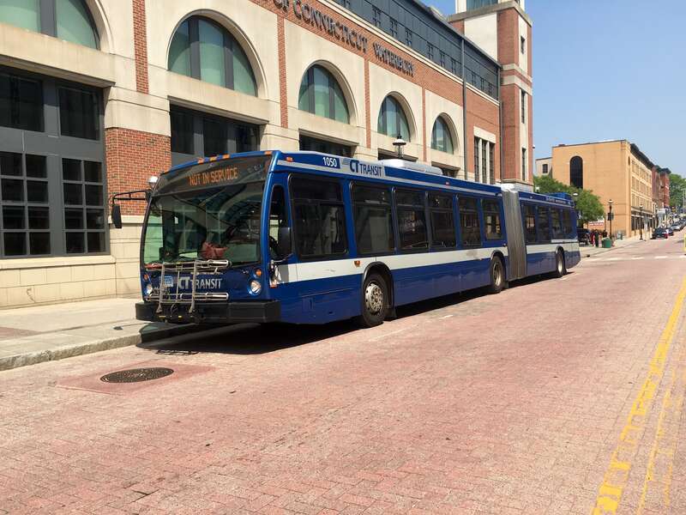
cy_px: 258
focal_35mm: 29
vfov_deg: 48.2
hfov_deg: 61.7
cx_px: 343
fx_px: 575
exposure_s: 1/1304
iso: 25
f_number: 2.2
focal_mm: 4.15
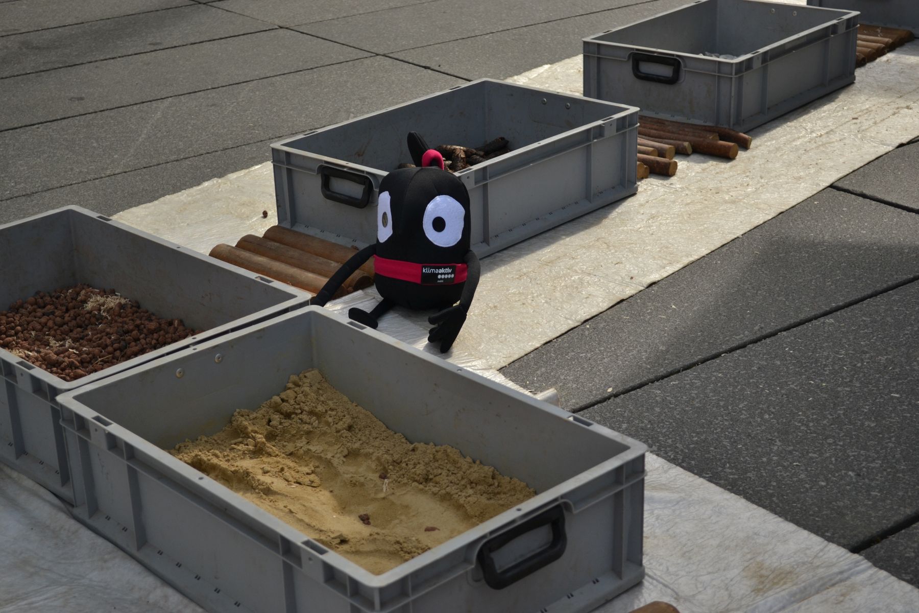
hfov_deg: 33.4
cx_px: 460
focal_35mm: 60
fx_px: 1532
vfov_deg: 22.6
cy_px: 306
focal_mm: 40
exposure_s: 1/1000
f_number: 5.3
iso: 200
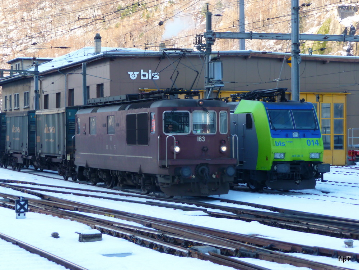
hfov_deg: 20.4
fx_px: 996
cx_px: 180
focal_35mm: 96
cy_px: 135
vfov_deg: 15.4
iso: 100
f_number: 4.7
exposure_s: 1/100
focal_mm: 16.3
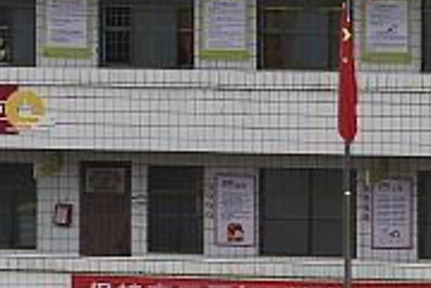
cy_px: -94
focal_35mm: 233
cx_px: 860
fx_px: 2789
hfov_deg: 8.4
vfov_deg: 5.9
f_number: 4
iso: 100
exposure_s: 1/200
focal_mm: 35
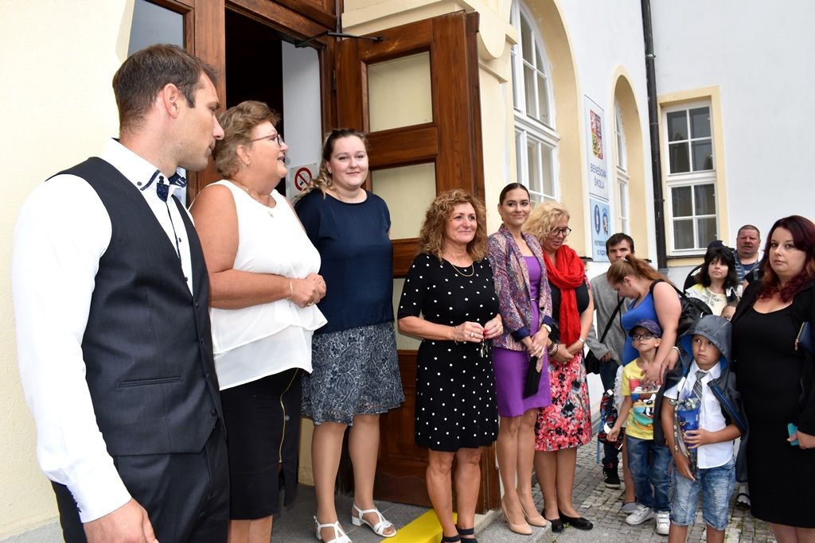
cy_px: 272
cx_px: 408
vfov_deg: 47.9
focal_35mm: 27
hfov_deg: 67.4
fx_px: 611
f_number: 8
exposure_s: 1/60
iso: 500
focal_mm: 18
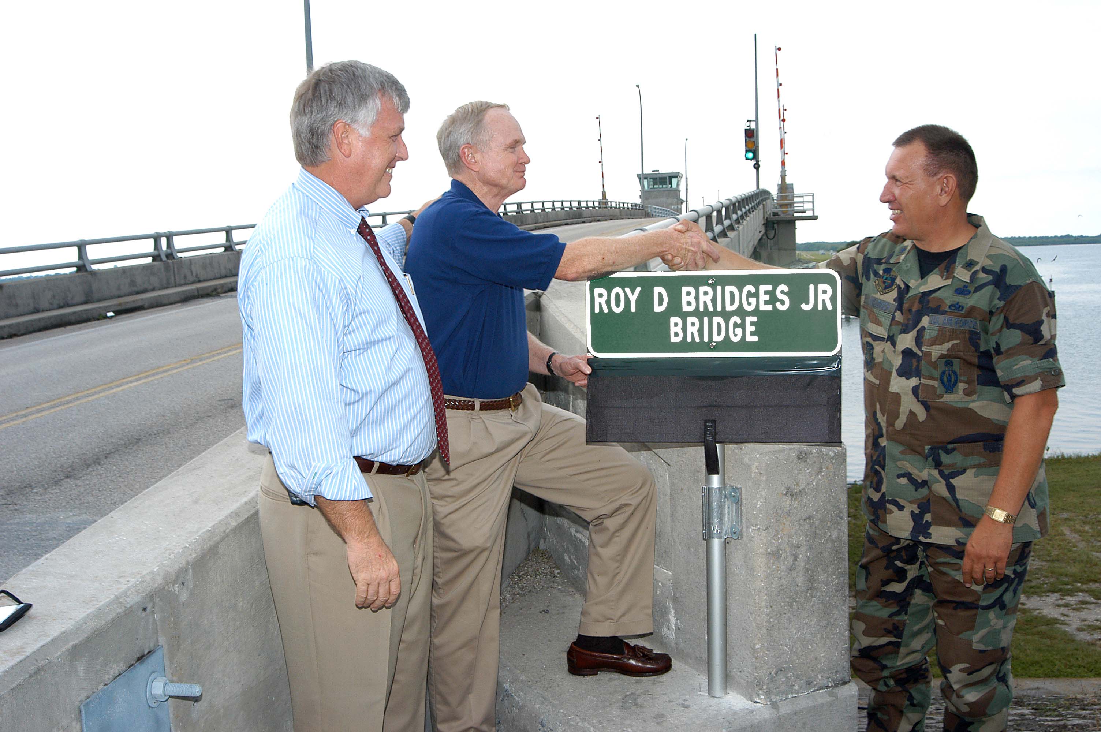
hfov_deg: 46.4
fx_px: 1283
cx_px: 550
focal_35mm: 42
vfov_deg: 31.8
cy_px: 366
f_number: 10
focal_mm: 28
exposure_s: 1/160
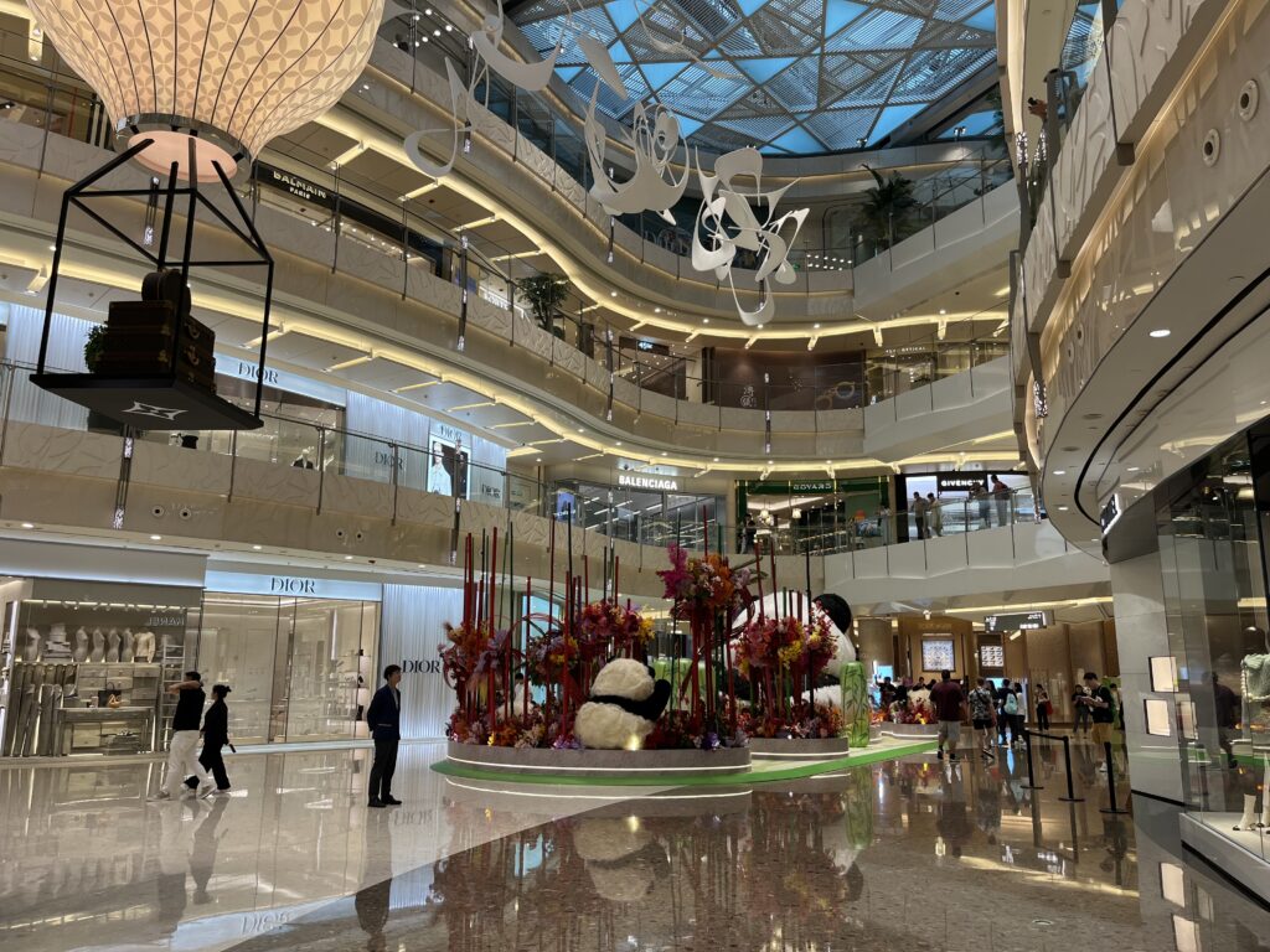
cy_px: 476
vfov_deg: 53.1
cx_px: 635
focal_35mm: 26
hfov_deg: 67.3
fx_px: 954
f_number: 1.6
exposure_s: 1/100
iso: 32
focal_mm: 5.1
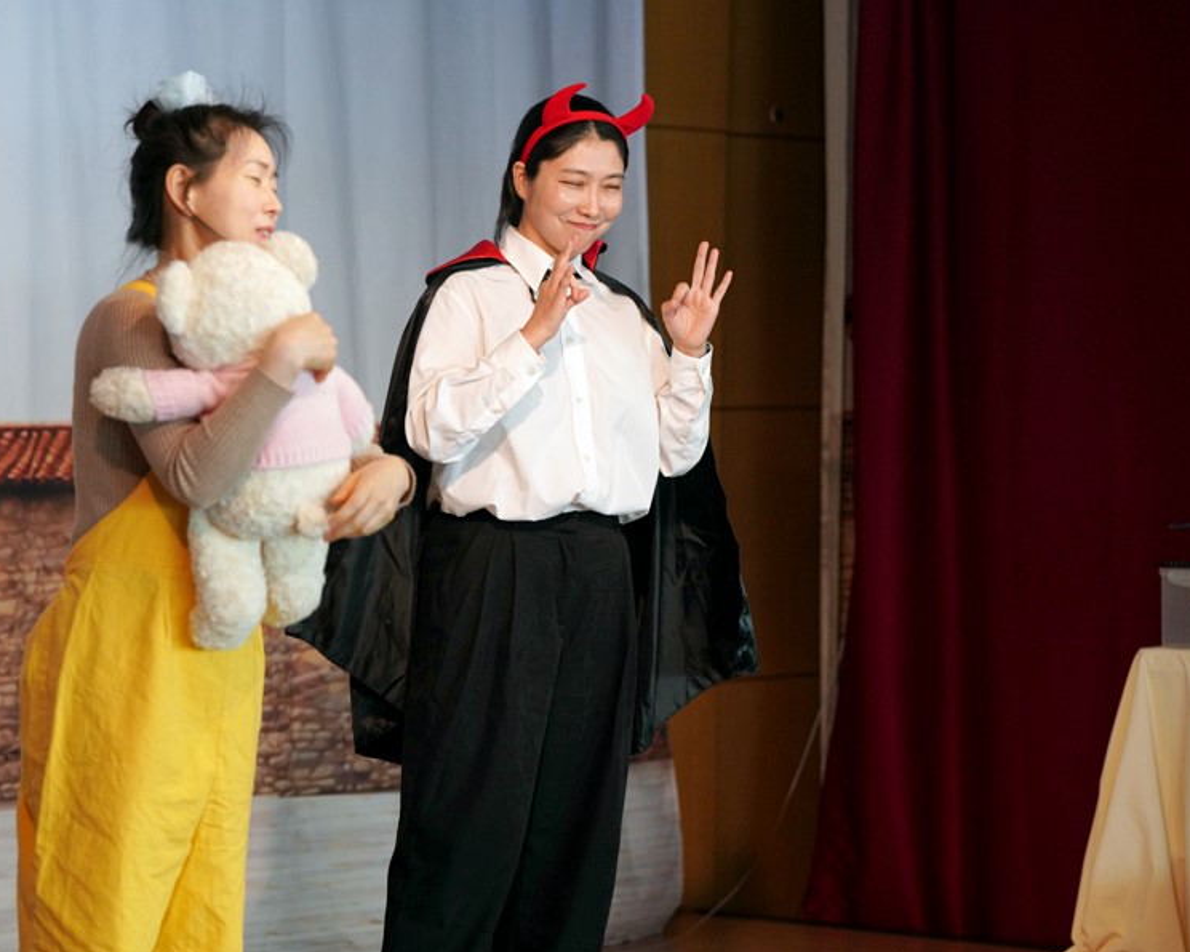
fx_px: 5317
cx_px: 523
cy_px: 478
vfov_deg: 10.2
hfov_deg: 12.8
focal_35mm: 151
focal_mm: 133
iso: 1600
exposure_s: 1/160
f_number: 4
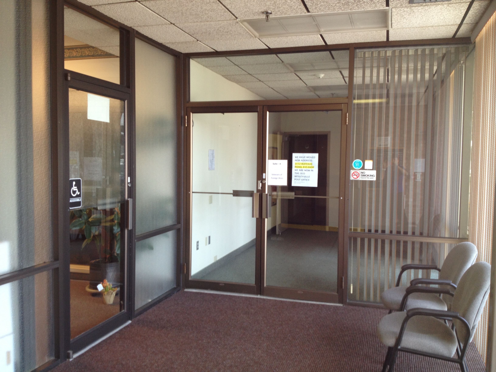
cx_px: 248
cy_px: 186
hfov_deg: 52.6
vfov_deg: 40.7
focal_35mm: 35
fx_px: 502
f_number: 2.4
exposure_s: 1/24
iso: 50
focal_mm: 4.28
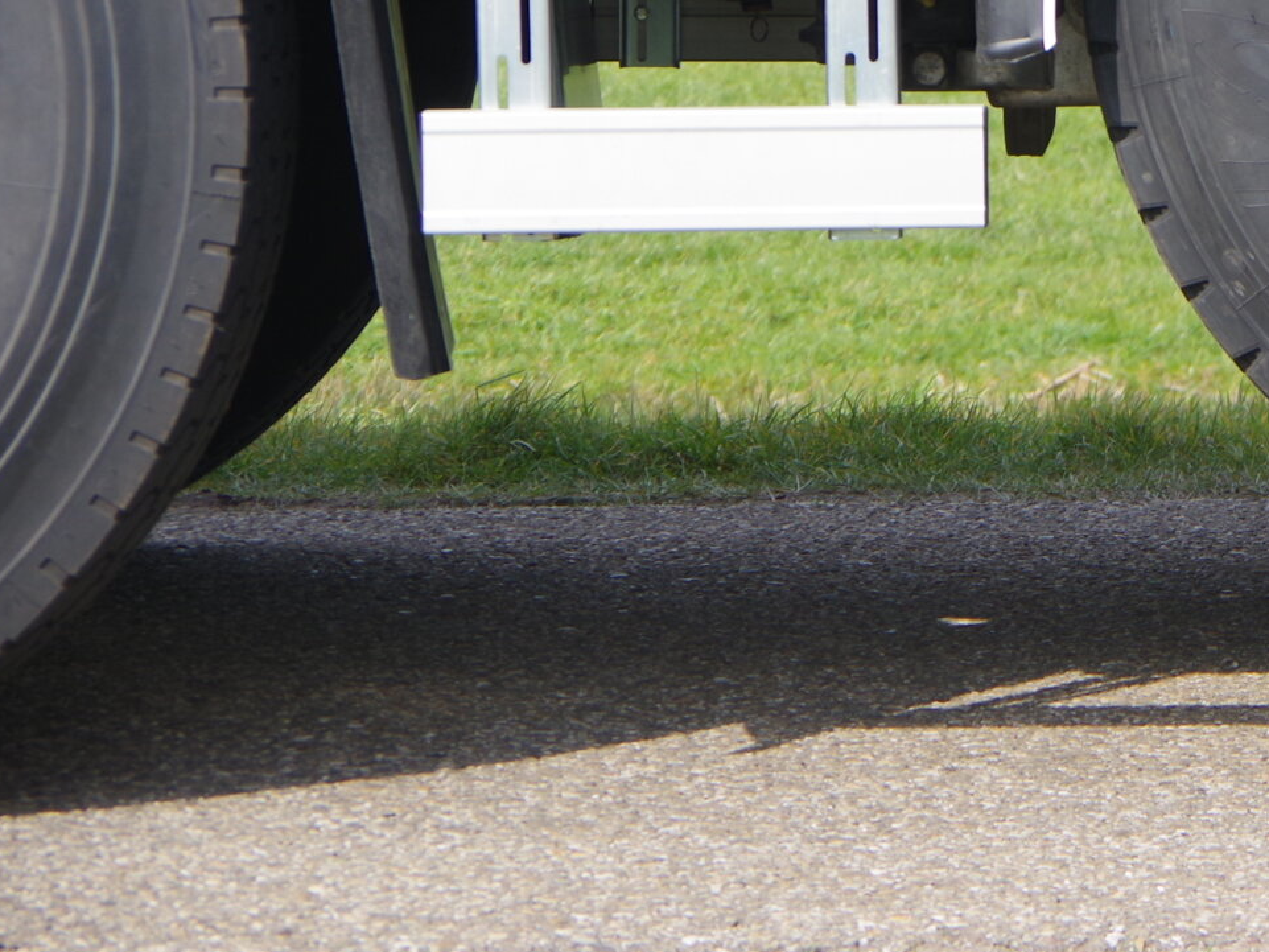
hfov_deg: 5.8
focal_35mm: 338
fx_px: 12392
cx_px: 1677
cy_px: -14
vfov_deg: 4.4
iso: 200
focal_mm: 88
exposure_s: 1/200
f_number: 6.3
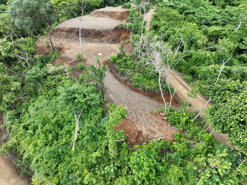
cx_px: 124
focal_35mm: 24
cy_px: 92
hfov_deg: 71.6
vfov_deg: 56.8
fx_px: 171
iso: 100
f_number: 2.8
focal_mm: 12.29
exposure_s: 1/60
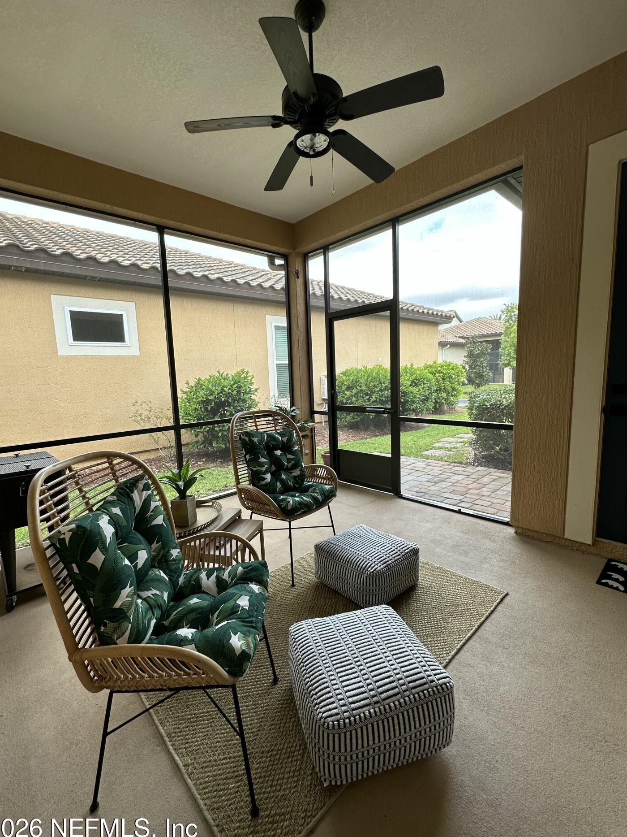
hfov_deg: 81.7
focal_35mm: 15
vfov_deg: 98.2
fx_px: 362
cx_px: 302
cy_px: 421
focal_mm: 2.22
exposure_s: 1/99
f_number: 2.2
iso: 40
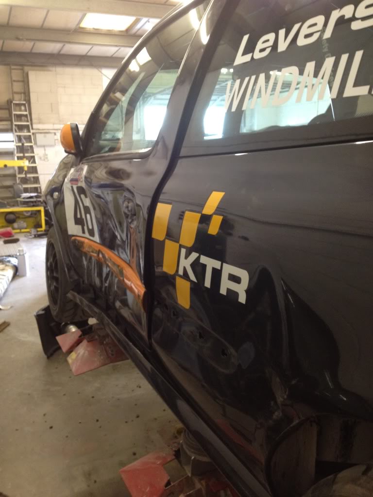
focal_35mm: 35
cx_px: 186
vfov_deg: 52.6
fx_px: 503
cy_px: 248
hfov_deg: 40.7
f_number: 2.4
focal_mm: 4.3
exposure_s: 1/20
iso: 160
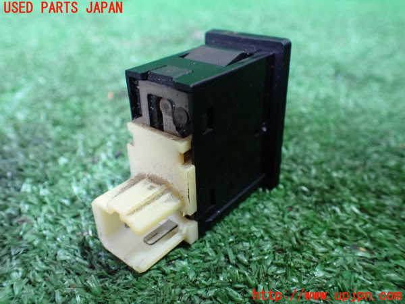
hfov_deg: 60.0
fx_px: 351
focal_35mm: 30
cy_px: 152
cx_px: 202
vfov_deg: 46.8
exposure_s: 1/30
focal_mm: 5.4
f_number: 2.3
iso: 1250
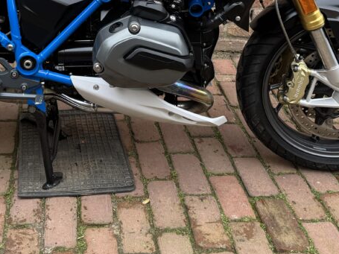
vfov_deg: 23.9
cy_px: -32
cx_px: 78
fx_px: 558
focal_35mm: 57
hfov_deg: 33.0
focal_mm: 6.76
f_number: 1.78
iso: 80
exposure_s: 1/121
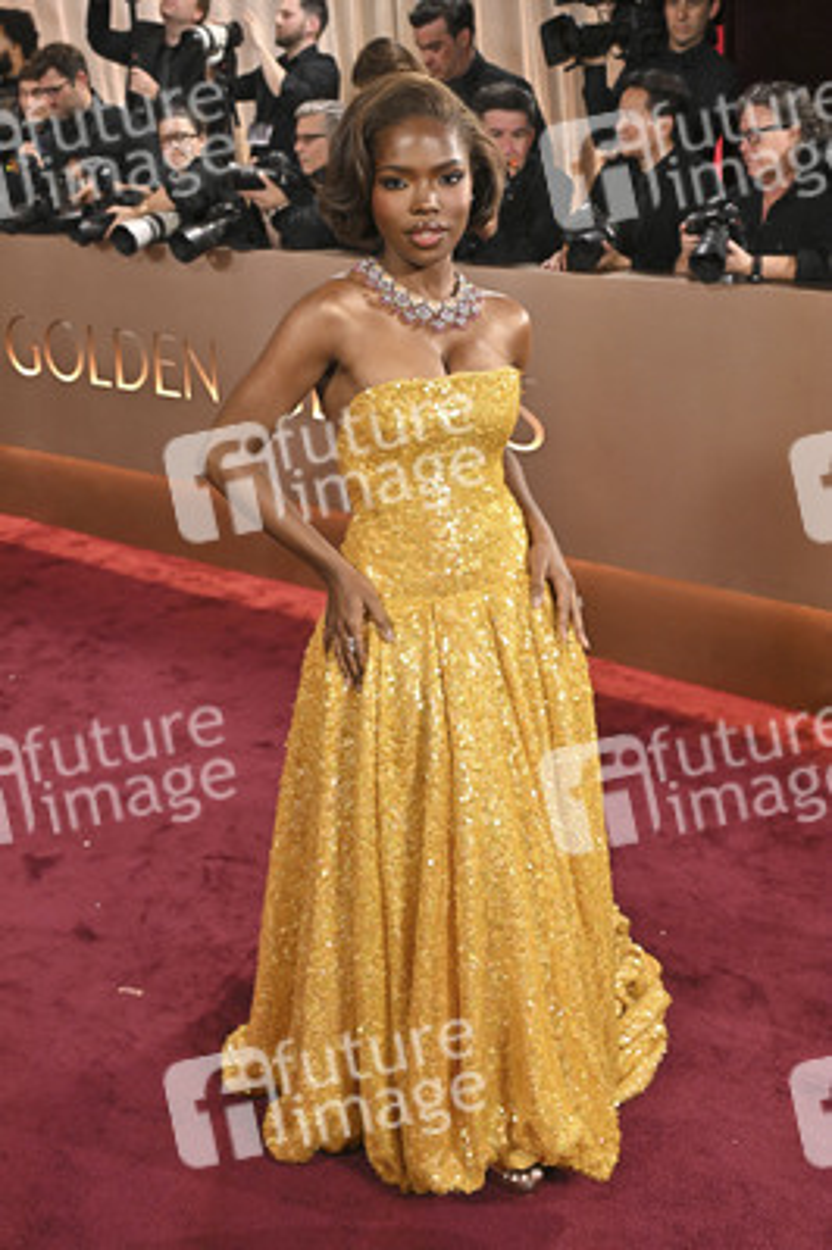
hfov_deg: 33.3
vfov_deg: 48.5
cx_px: 416
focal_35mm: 40
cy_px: 625
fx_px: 1389
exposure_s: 1/320
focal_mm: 40
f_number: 5
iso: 2500
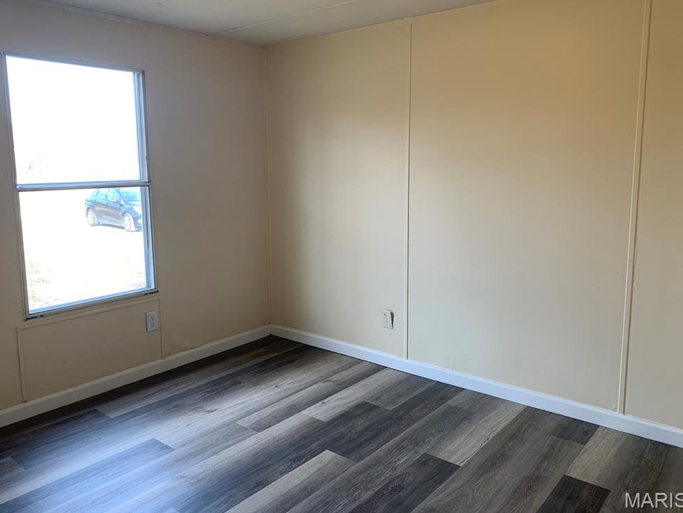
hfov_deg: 65.3
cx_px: 339
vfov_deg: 51.4
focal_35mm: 27
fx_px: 533
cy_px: 249
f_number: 1.8
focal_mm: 4.25
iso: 80
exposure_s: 1/120
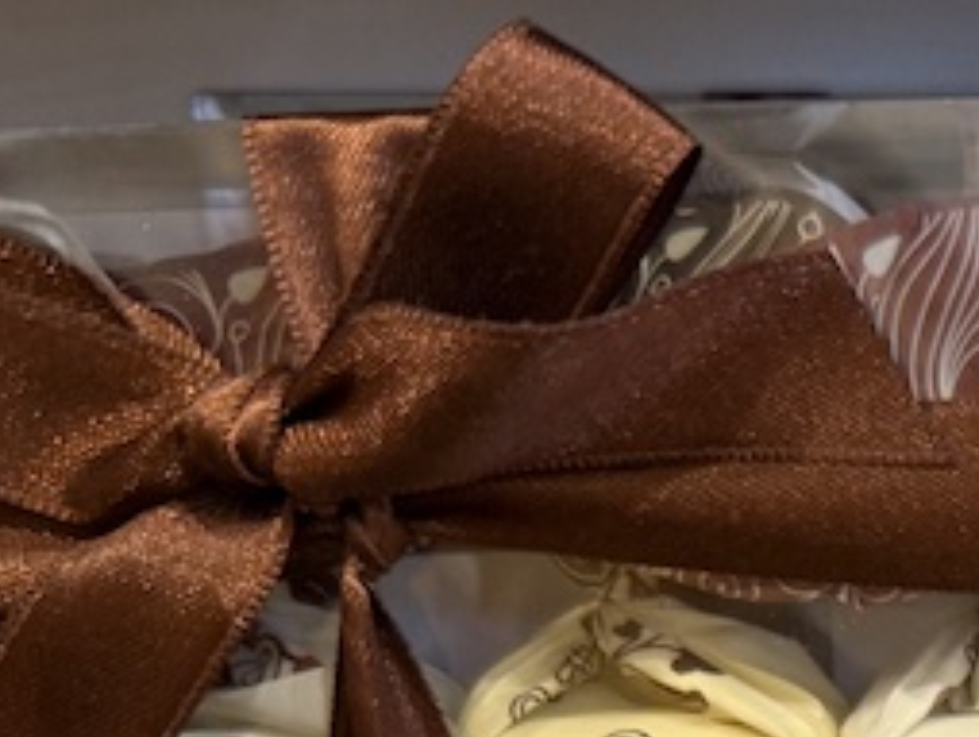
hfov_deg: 20.4
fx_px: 2406
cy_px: 1287
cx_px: 1368
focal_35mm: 85
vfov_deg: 15.3
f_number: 1.78
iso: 160
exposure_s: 1/60
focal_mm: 6.76
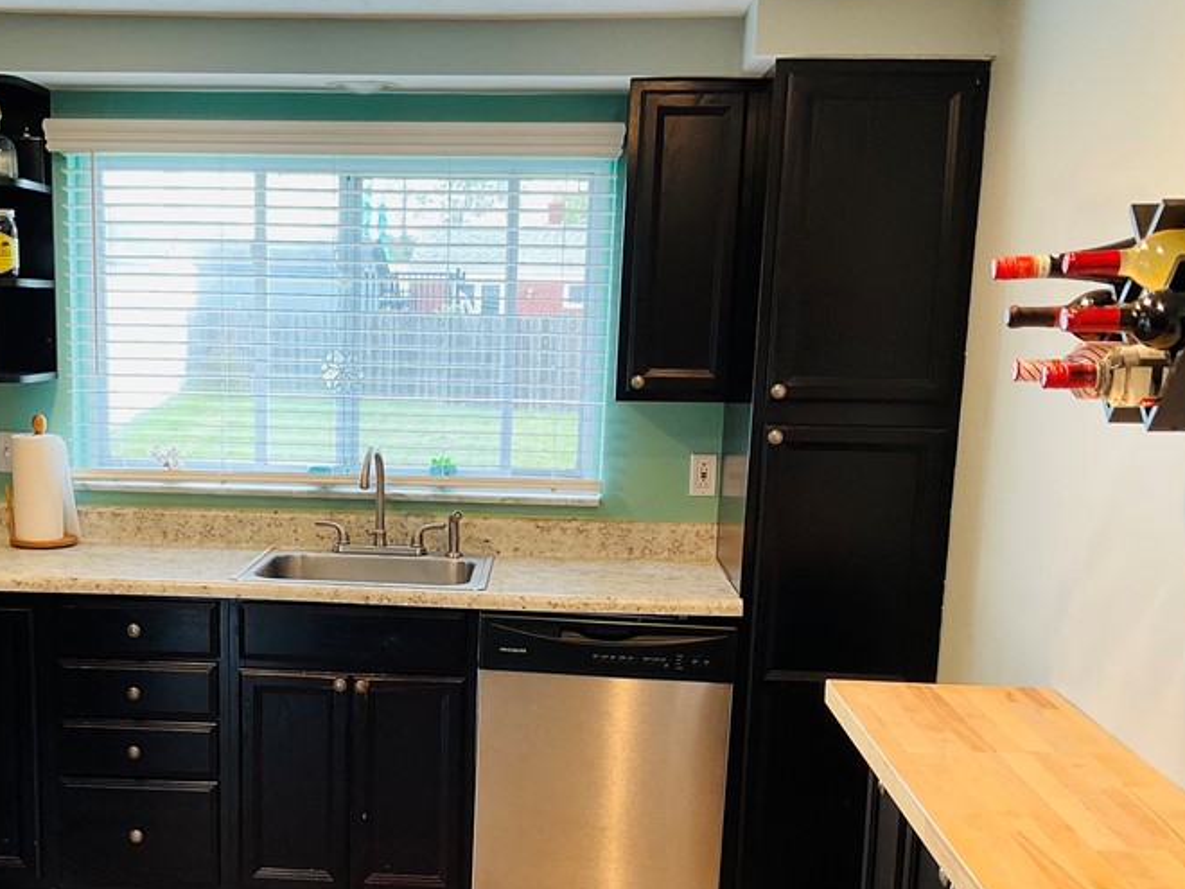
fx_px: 1540
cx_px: 408
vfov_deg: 31.9
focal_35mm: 45
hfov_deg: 41.6
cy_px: 609
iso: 50
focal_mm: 3
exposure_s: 1/60
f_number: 1.8
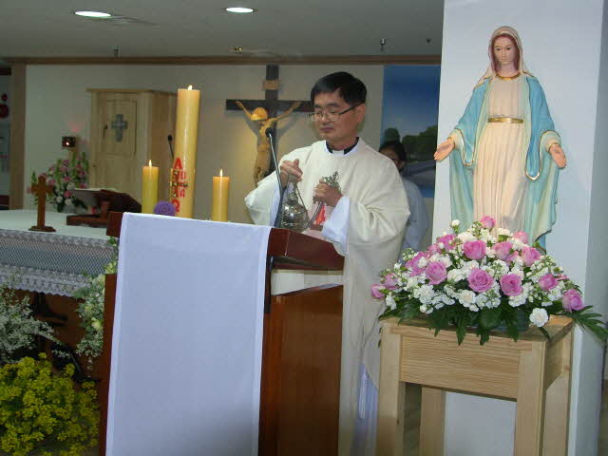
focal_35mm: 45
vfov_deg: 32.2
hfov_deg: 42.1
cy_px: 228
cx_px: 304
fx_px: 790
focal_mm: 11.5
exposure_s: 1/50
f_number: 2.5
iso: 50
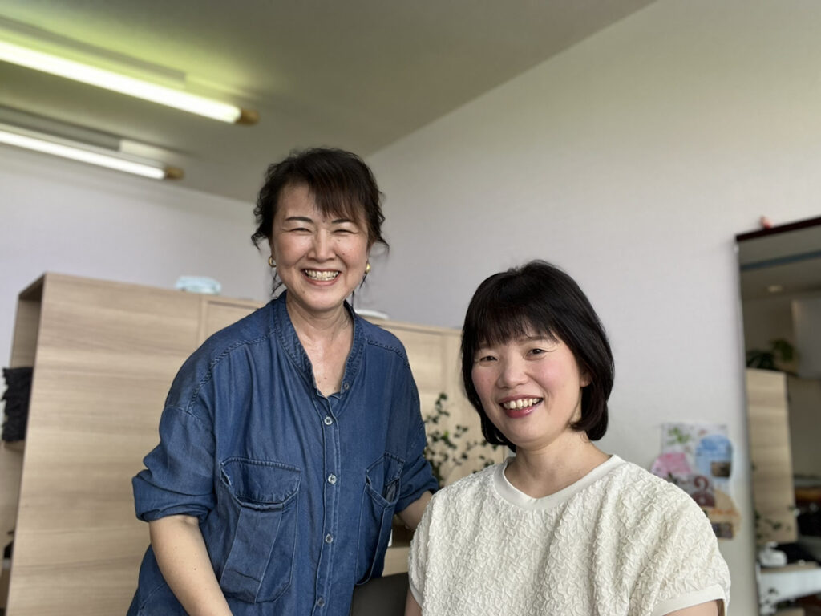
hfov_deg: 60.0
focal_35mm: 30
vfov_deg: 46.8
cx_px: 410
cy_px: 308
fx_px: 712
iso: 32
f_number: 2.2
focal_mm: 2.71
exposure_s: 1/120
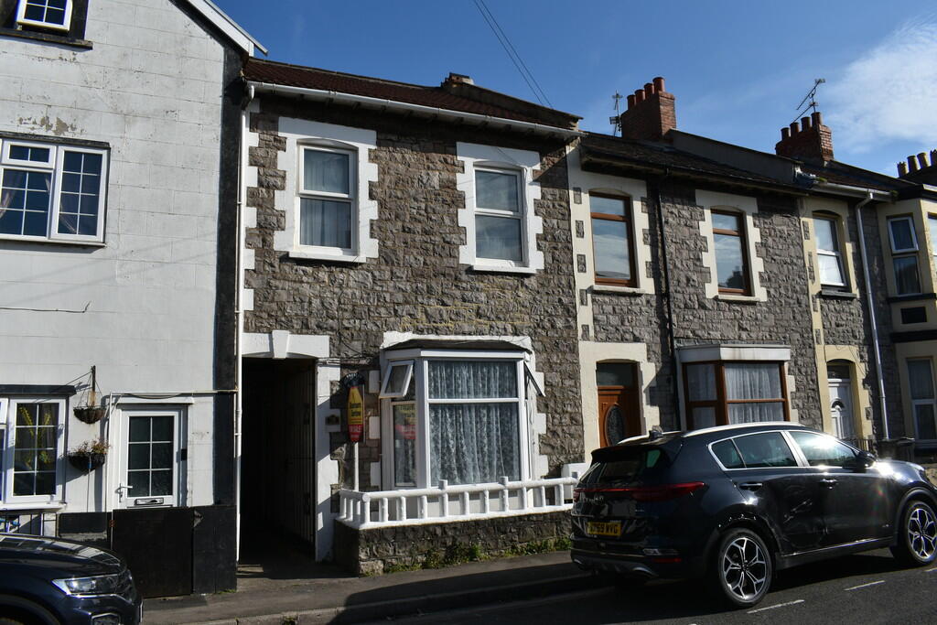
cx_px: 468
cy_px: 312
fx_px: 703
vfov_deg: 47.9
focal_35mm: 27
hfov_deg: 67.4
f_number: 9
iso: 100
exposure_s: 1/320
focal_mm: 18
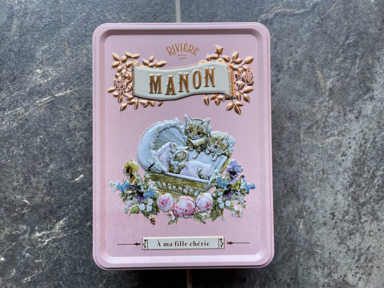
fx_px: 288
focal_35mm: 26
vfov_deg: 53.1
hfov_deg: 67.3
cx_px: 192
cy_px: 144
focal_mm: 4.2
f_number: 1.6
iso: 80
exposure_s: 1/121
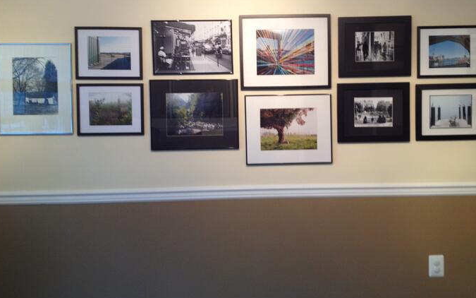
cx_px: 274
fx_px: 571
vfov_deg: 29.0
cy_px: 102
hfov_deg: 45.1
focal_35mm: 44
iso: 80
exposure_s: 1/20
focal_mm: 4.28
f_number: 2.4
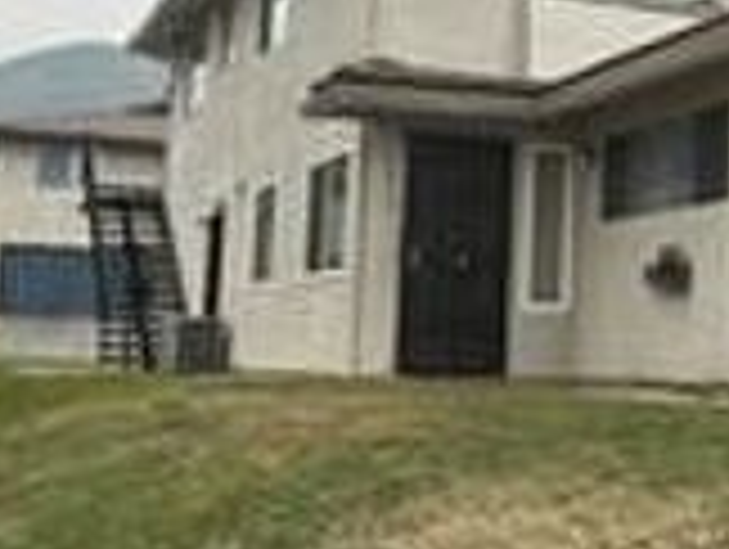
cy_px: 115
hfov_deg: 25.6
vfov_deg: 19.8
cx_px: 639
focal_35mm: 74
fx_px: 1561
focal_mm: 6.86
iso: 80
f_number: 1.78
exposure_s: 1/5848
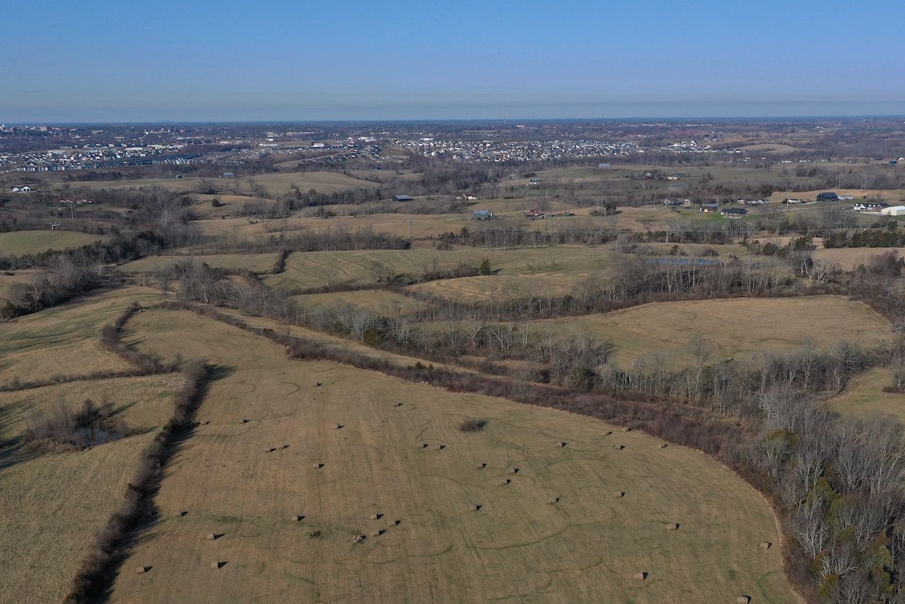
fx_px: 1031
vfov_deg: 32.1
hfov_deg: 47.4
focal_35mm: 41
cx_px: 426
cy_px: 440
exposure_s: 1/240
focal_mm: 10.26
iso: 100
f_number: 5
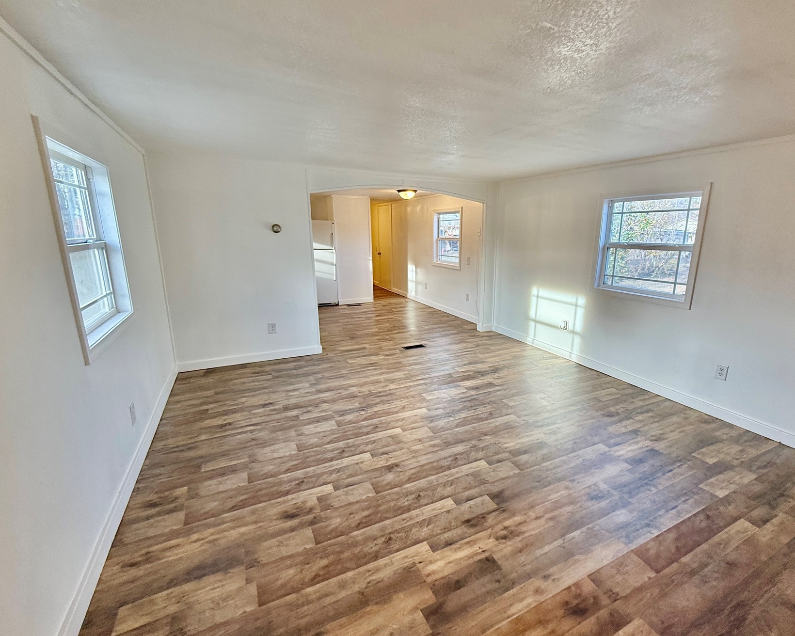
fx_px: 376
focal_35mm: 16
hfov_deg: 92.9
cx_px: 433
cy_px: 319
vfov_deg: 80.4
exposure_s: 1/120
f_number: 2.2
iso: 125
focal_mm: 2.22
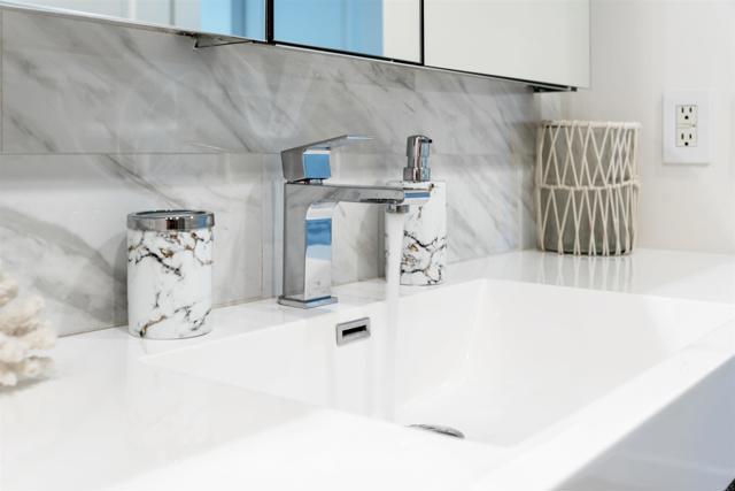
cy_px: 246
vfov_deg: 32.7
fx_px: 835
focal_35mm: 41
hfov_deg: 47.5
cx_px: 368
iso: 125
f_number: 6.3
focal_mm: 40.9
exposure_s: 1/10
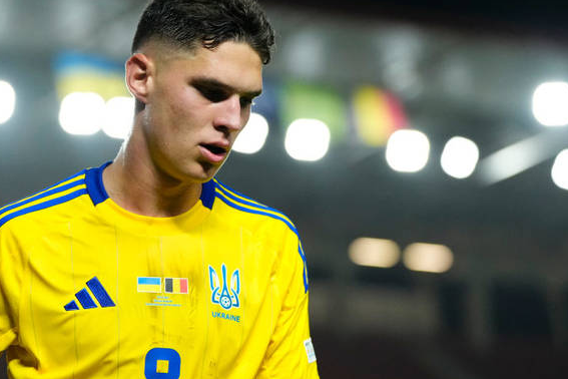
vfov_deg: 8.3
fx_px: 2603
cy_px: 212
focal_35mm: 165
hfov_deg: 12.4
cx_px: 212
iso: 3200
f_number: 2.8
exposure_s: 1/2000
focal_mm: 112
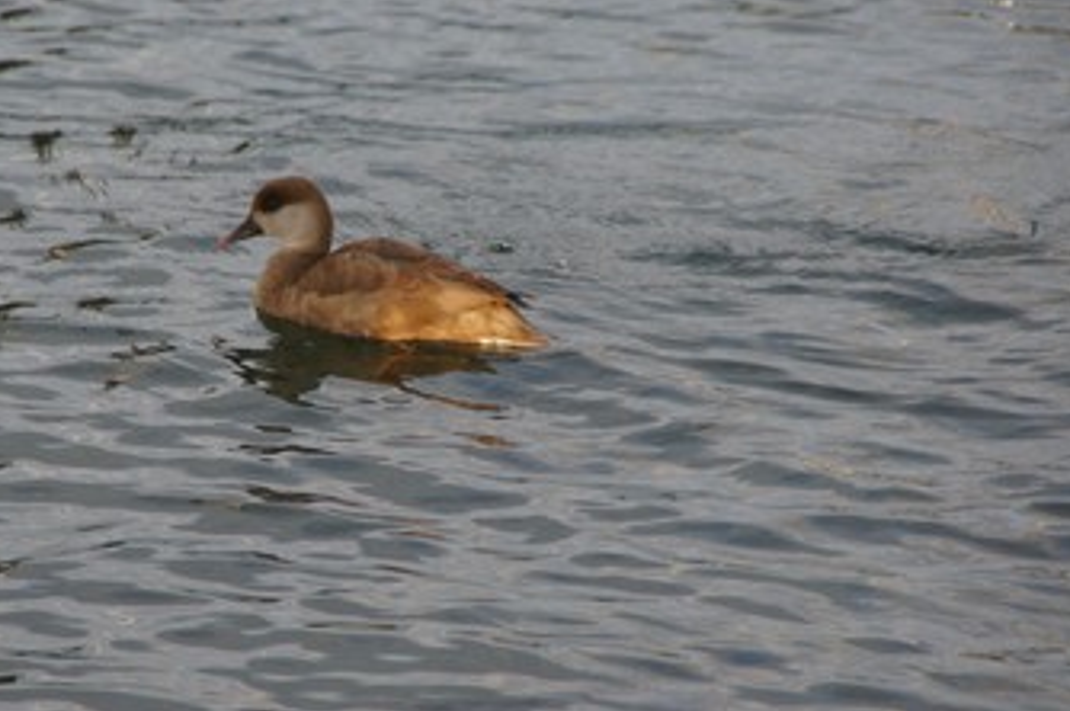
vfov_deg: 3.3
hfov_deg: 5.0
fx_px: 12263
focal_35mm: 413
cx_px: 362
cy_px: 360
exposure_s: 1/320
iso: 400
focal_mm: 200
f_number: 6.3
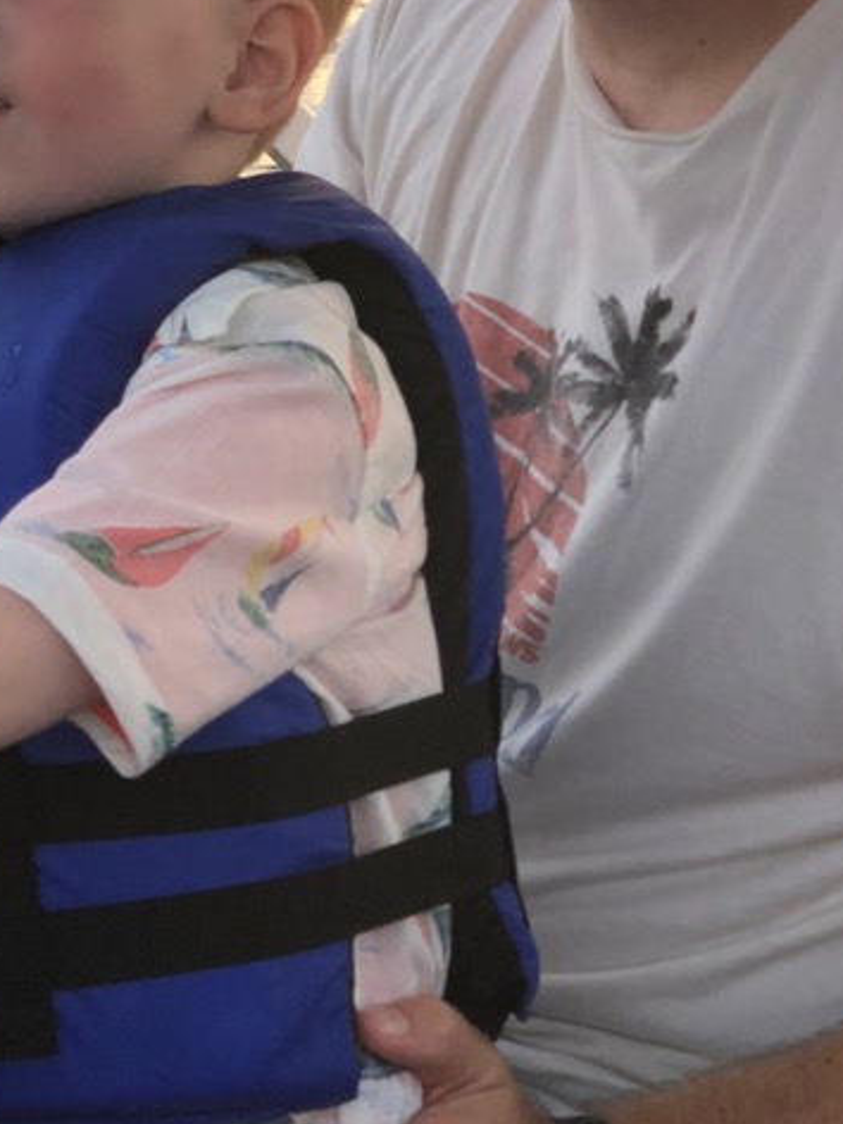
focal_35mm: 141
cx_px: 383
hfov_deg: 10.5
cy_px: 324
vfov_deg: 14.0
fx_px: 4578
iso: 20
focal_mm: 6
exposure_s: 1/60
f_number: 2.4
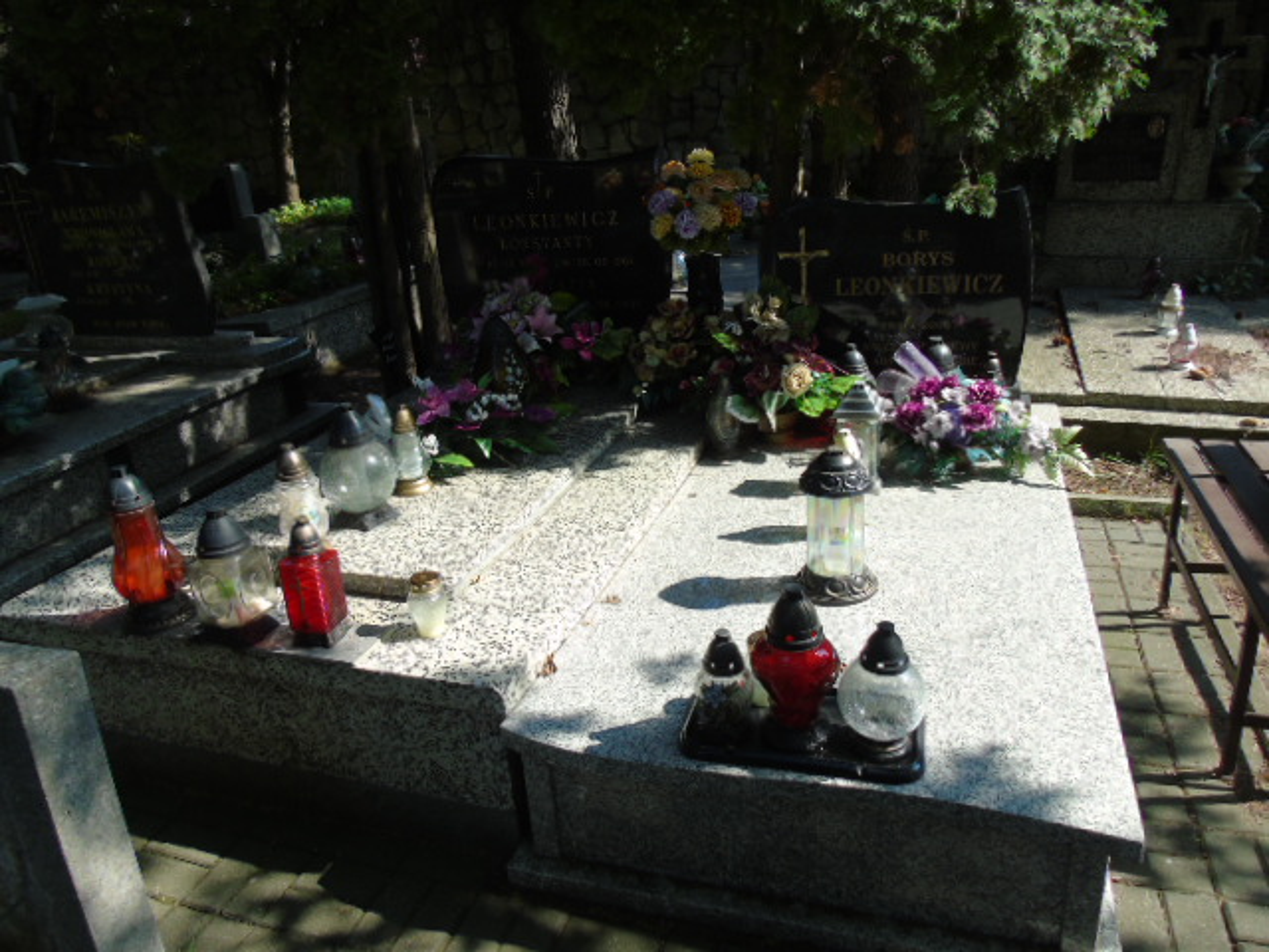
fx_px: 916
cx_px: 634
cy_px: 476
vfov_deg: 54.9
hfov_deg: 69.4
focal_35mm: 25
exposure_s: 1/320
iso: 80
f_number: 3.4
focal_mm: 4.4
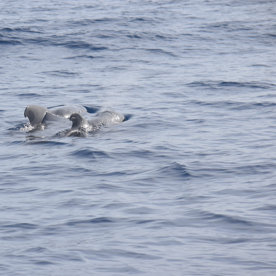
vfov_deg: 9.9
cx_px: 85
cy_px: 138
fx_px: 1597
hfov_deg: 9.9
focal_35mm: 177
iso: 400
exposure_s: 1/2000
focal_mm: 92
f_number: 7.1
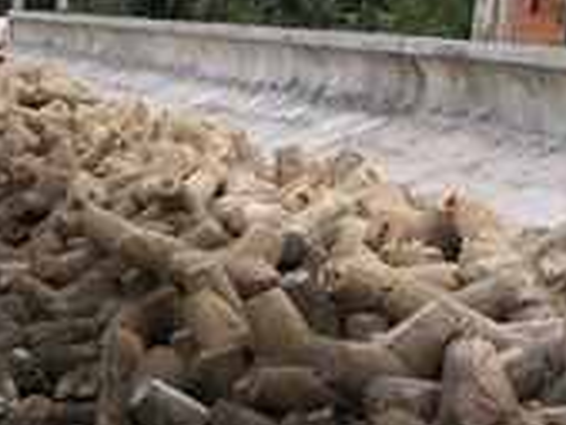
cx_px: -362
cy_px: 331
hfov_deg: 13.3
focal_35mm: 137
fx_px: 2242
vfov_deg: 10.8
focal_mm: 4.15
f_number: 2.2
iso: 25
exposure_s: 1/50
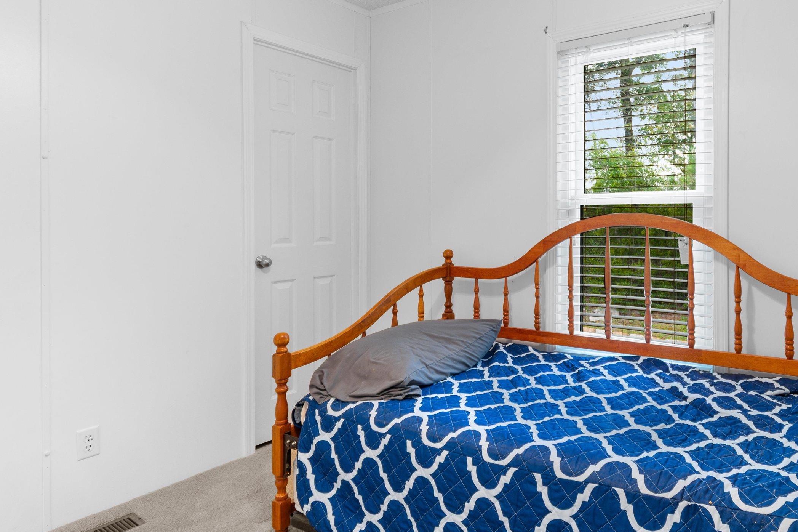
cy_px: 208
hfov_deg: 75.7
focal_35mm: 22
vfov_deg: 56.7
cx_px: 542
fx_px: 488
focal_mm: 10
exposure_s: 1/1.25
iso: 100
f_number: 4.5
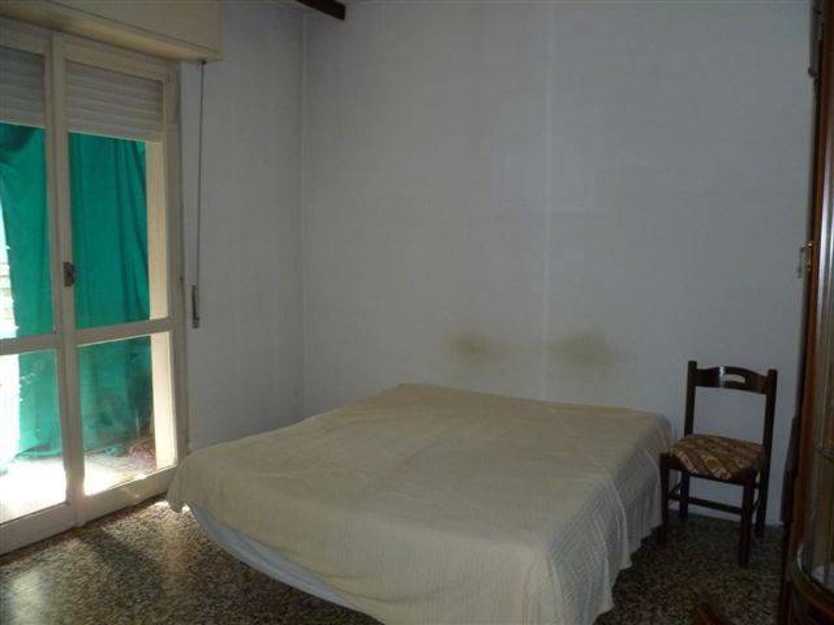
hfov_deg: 63.4
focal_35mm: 28
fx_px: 675
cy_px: 312
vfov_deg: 49.7
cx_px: 417
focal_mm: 5
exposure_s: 1/30
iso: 250
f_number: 3.3
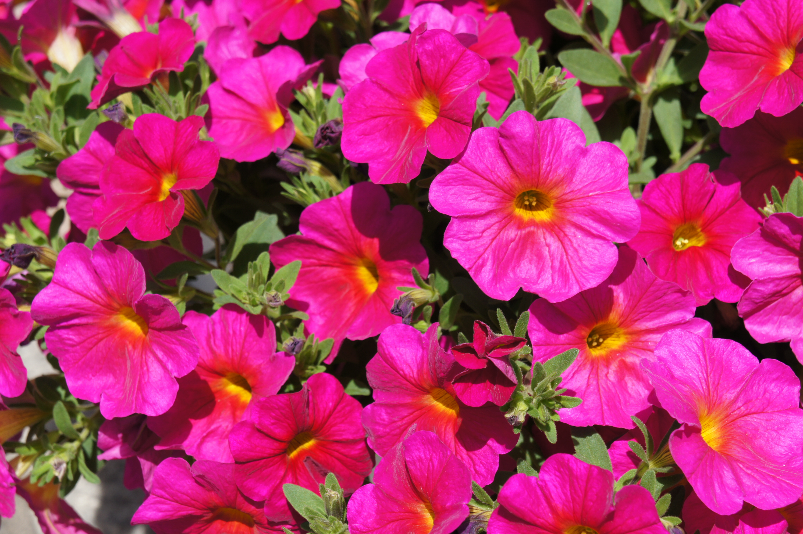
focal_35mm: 82
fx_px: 1839
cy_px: 267
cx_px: 402
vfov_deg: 16.5
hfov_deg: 24.6
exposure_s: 1/250
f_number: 9
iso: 200
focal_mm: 55
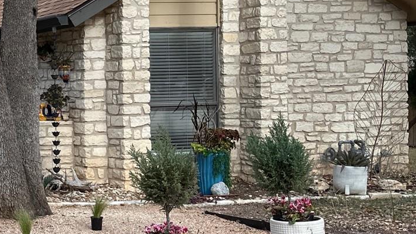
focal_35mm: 75
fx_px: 827
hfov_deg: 23.6
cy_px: 103
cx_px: -176
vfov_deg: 16.1
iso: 80
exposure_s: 1/864
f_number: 1.78
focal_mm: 6.86
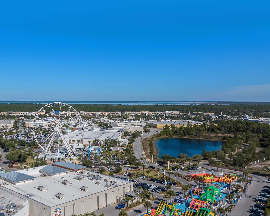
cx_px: 67
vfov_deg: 41.2
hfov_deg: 48.3
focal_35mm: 36
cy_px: 108
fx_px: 288
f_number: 2.8
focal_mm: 12.29
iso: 100
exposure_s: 1/3200
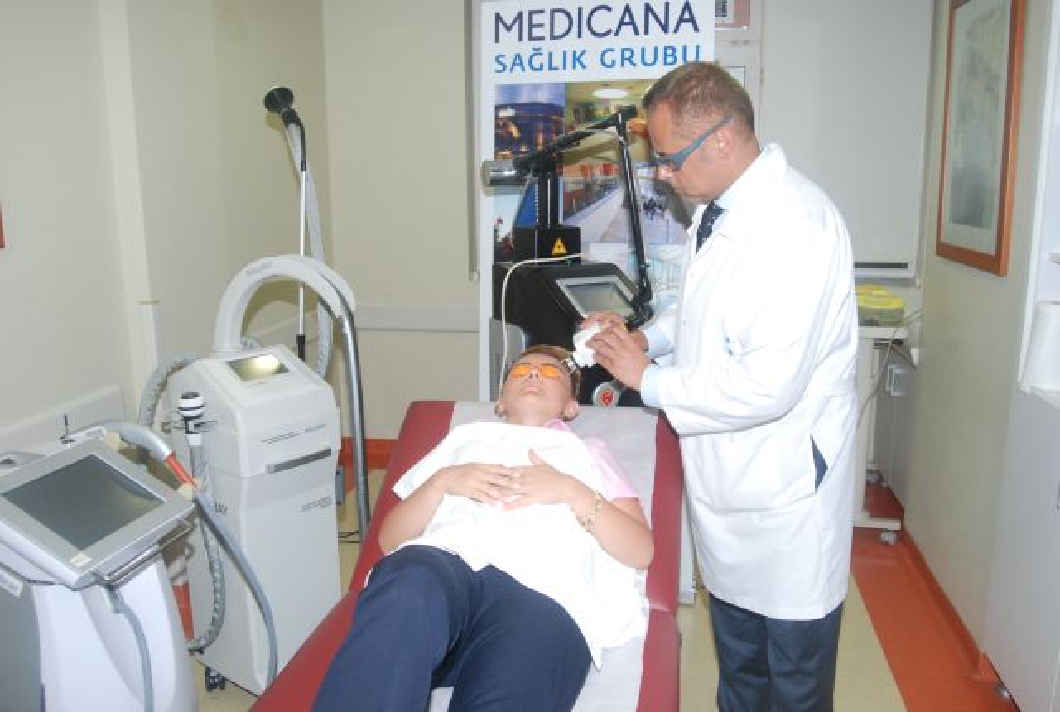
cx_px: 530
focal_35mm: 28
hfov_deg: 64.4
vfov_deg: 45.9
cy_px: 356
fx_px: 841
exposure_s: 1/60
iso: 1000
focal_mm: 19
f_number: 7.1
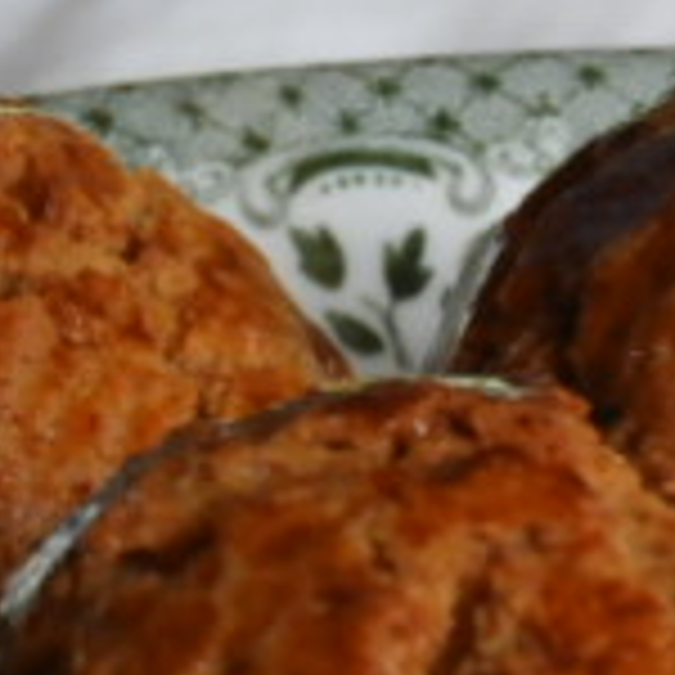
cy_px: 770
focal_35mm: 642
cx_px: 414
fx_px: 14163
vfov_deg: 2.7
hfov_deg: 2.7
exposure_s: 1/60
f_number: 5.2
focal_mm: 30.5
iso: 320
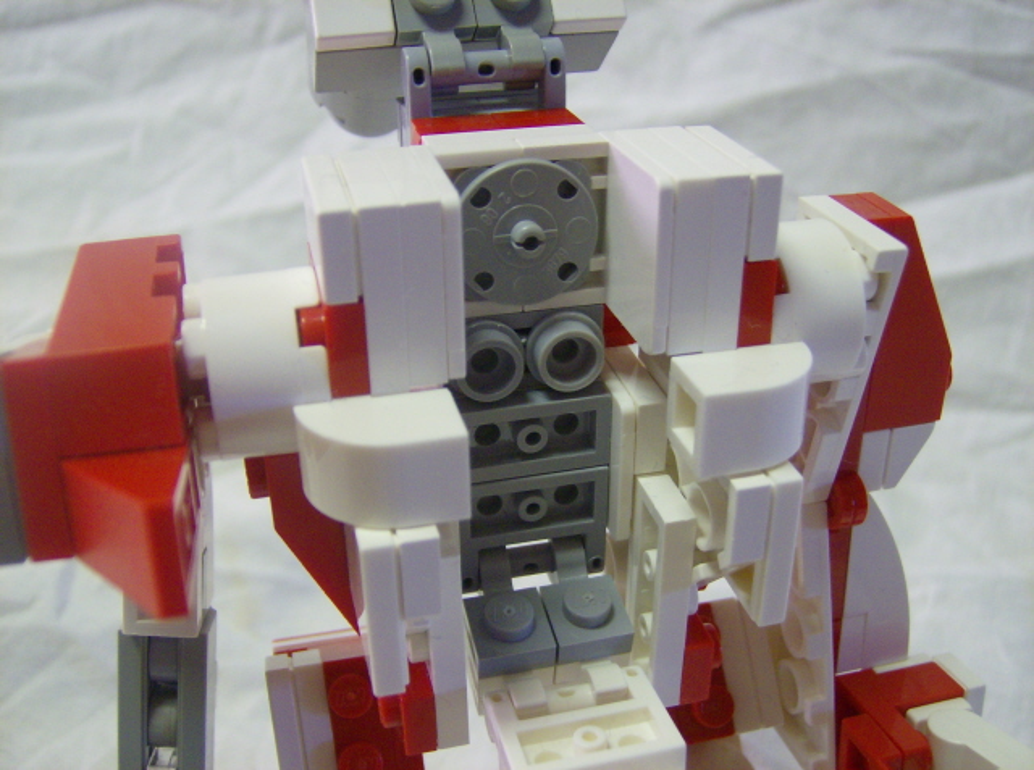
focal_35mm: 36
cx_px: 517
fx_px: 1073
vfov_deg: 39.5
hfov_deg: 51.5
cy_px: 385
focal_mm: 6
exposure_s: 1/25.3
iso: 200
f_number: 2.8
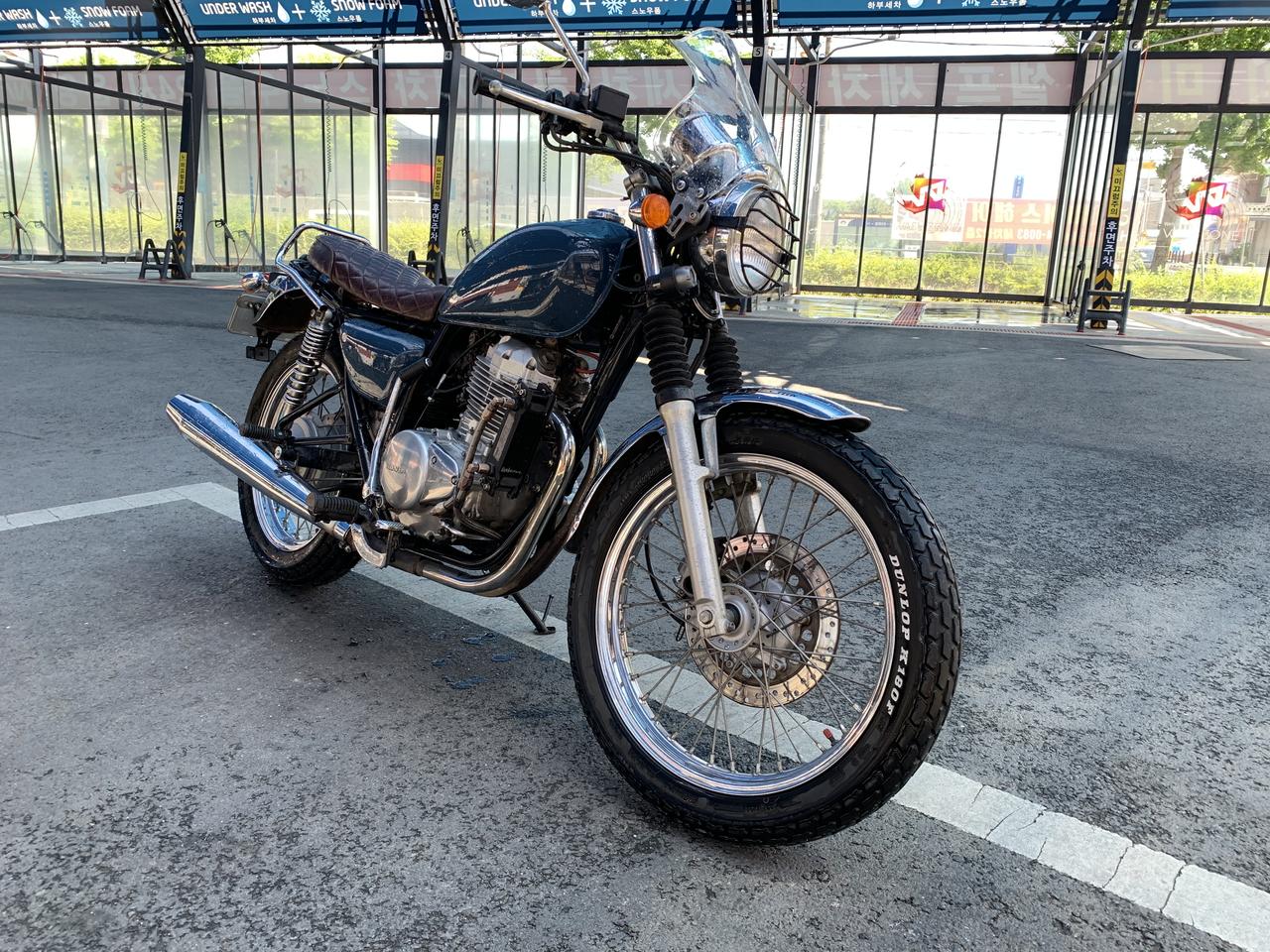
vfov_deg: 53.1
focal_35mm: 26
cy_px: 476
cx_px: 635
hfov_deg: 67.3
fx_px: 954
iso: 40
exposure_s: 1/121
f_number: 1.8
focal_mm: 4.25
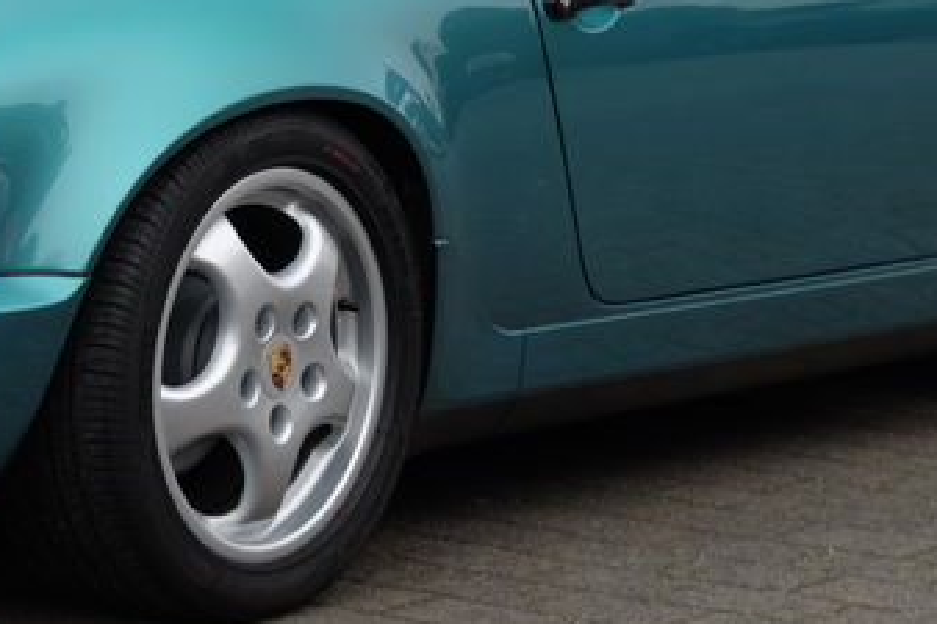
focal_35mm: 179
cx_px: 94
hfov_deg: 11.4
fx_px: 4656
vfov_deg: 7.6
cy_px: 3
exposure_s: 1/125
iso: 200
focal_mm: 39
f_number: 4.5
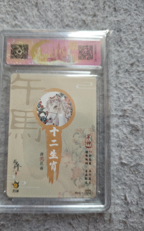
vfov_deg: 72.5
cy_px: 114
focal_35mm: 25
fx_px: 157
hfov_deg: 48.9
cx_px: 56
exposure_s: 1/100
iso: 160
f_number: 1.6
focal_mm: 6.55
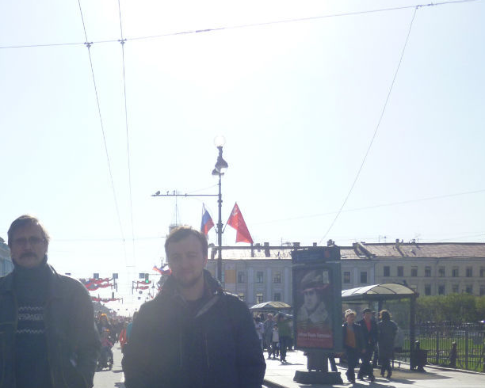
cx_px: 31
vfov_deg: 28.8
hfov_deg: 34.2
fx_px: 732
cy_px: 327
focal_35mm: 51
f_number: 9
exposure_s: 1/200
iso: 100
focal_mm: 4.5
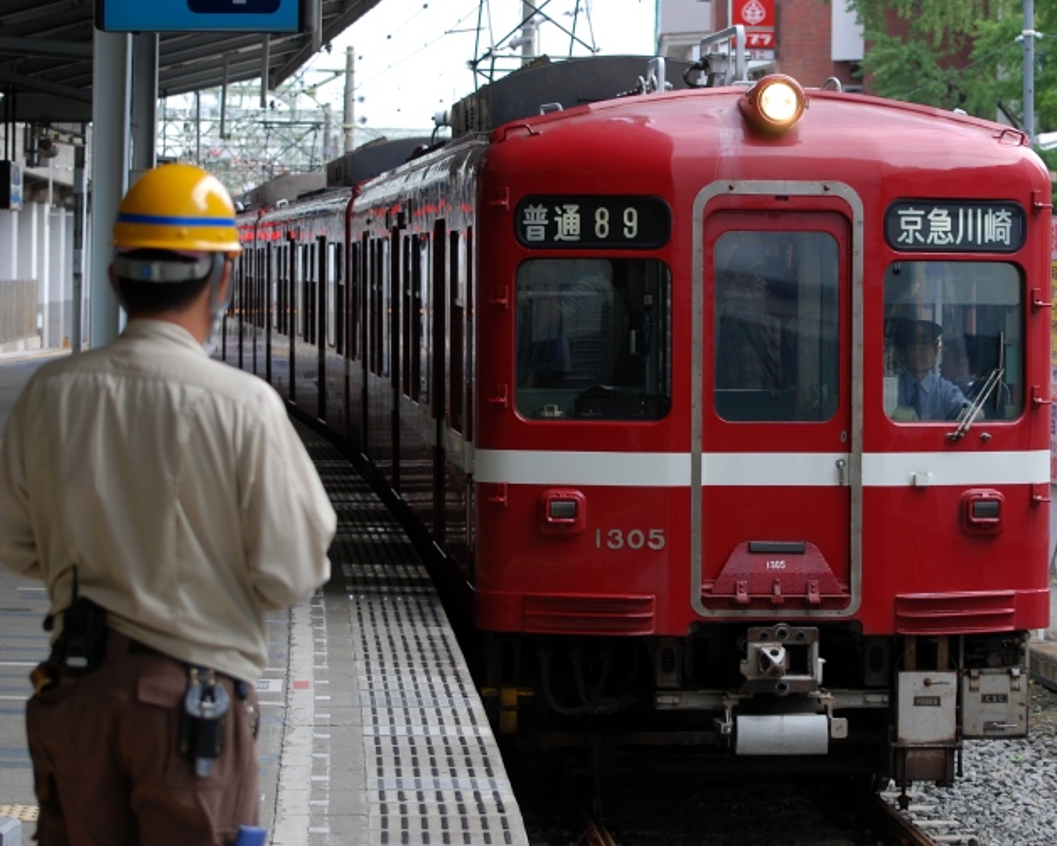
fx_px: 3943
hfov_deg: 15.3
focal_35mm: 126
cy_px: 395
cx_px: 651
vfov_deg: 12.3
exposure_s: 1/250
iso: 200
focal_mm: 70
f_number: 4.5
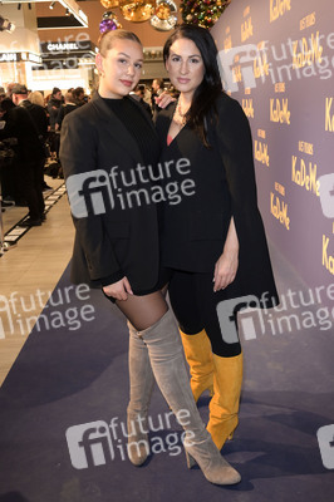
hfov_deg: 41.0
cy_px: 251
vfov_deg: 58.8
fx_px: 446
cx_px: 167
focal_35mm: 32
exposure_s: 1/80
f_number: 5
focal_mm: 32
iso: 1600
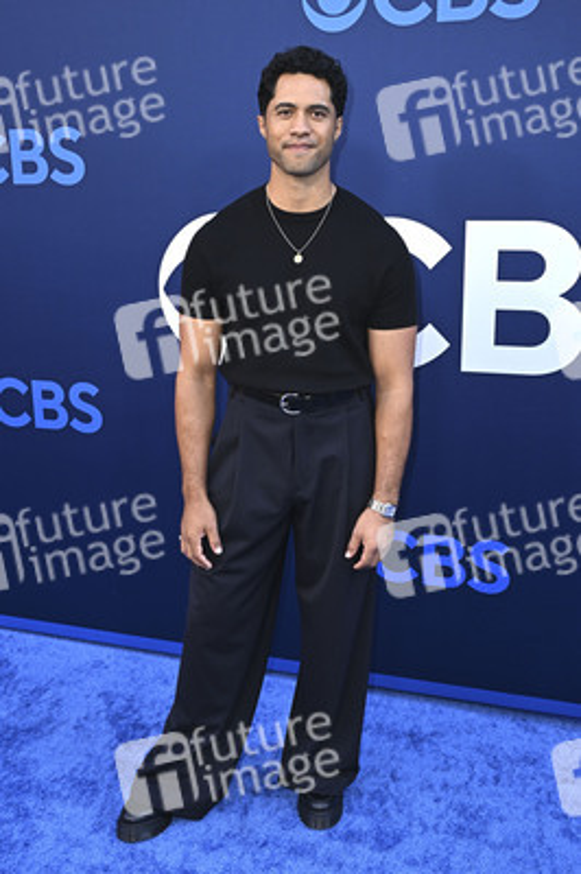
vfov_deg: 57.3
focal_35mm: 33
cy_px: 437
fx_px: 800
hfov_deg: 39.9
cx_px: 290
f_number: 5.6
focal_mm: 33
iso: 800
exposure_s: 1/200
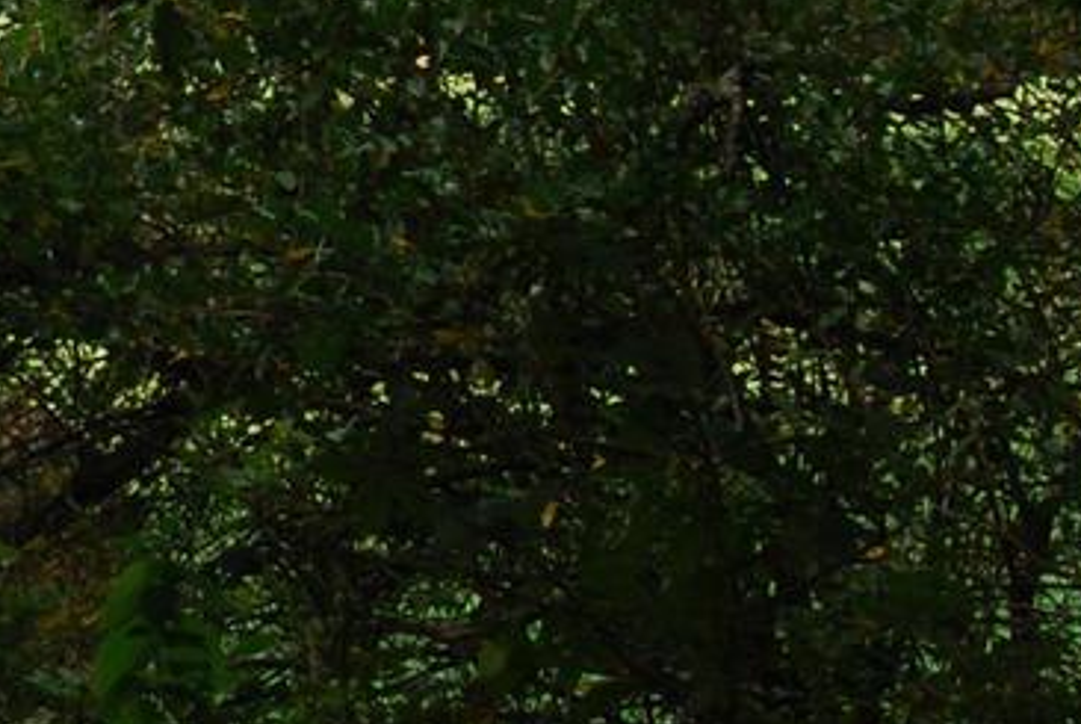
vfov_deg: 9.1
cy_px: 115
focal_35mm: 151
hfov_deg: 11.9
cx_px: -1190
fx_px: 4540
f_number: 9
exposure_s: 1/100
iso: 200
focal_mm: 18
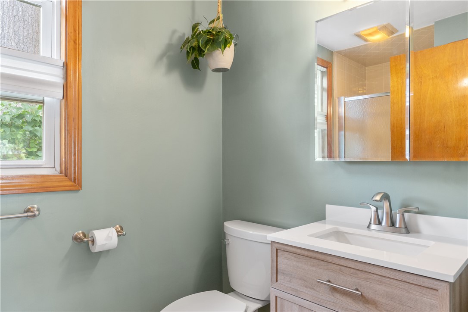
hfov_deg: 77.3
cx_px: 234
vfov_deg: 56.1
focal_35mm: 22
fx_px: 292
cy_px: 156
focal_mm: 15
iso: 320
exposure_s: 1/8
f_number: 7.1
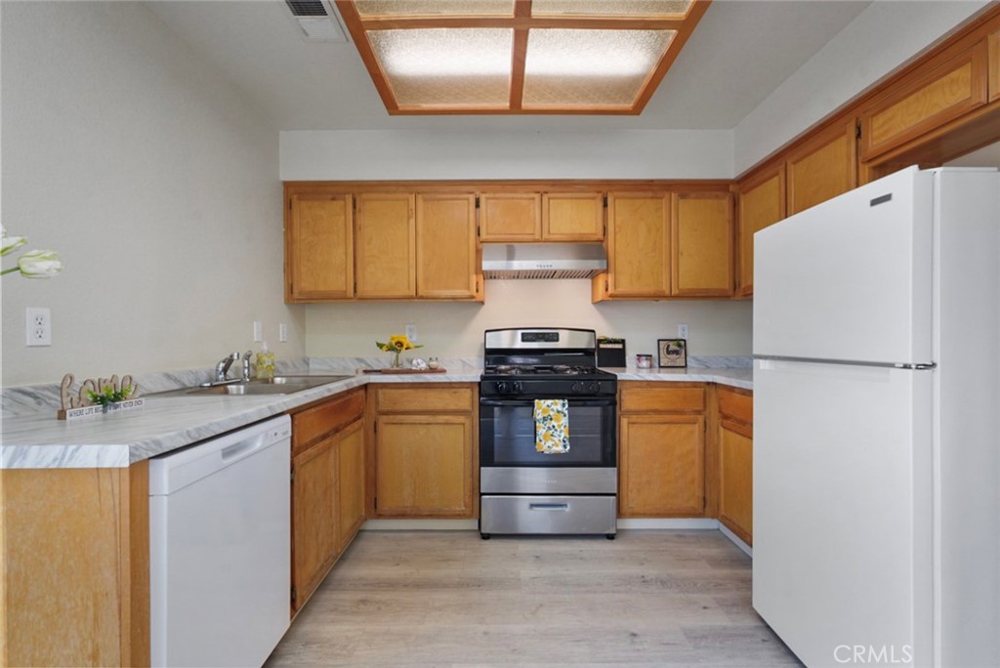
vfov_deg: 73.8
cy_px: 334
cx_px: 500
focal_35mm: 16
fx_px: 445
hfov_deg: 96.7
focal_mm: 16
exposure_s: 1/30
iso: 1600
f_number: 8
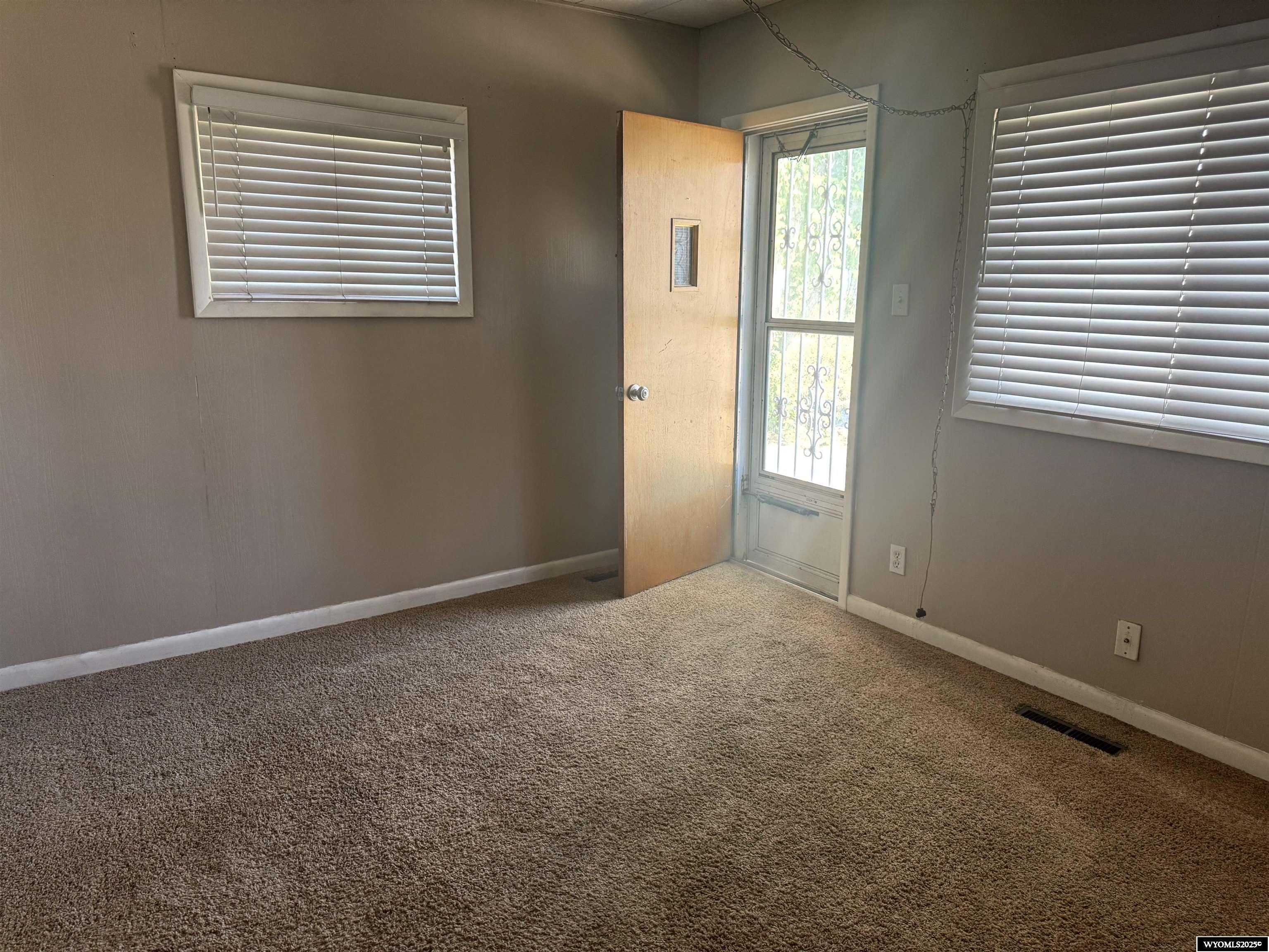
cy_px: 476
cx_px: 634
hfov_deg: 71.6
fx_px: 880
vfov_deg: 56.8
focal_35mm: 24
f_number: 1.78
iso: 160
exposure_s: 1/120
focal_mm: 6.76
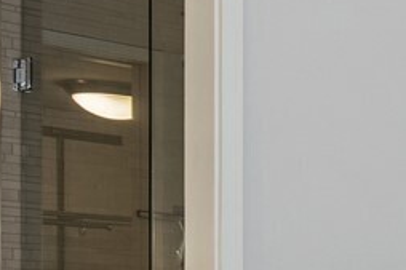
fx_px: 1206
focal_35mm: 107
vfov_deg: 12.3
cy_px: 370
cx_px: 961
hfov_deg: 13.8
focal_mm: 16
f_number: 11
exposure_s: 1/3
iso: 100
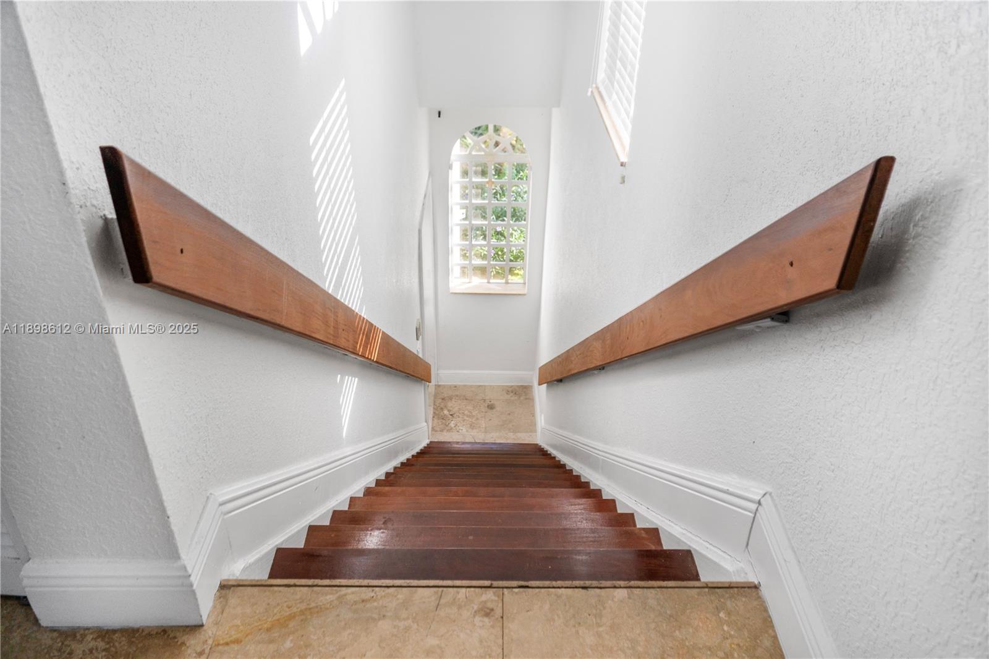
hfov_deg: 67.4
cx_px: 494
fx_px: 742
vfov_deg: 47.9
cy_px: 330
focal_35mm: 27
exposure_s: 1/160
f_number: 4
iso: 160
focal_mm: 18
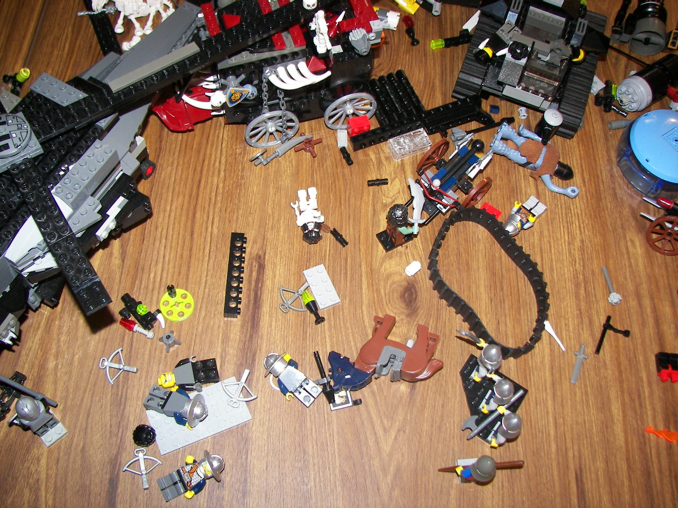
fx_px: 705
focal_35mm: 36
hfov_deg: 51.4
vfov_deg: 39.7
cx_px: 339
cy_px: 254
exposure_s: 1/30
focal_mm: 6
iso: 100
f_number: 2.8
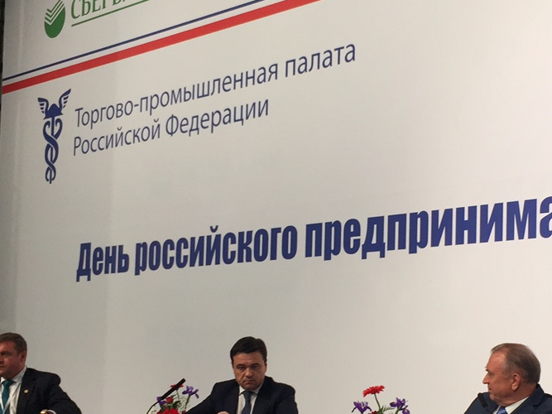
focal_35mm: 71
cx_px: 383
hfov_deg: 27.2
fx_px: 1132
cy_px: 291
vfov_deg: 20.6
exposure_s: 1/100
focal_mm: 4.15
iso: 50
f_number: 2.2
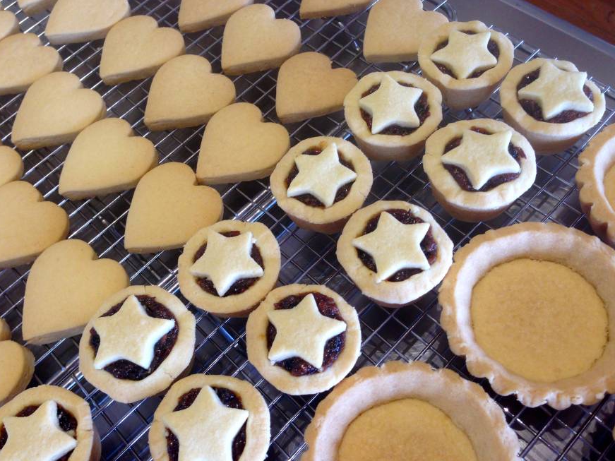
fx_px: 622
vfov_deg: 40.7
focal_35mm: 35
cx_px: 297
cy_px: 243
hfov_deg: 52.6
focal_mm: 4.12
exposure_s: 1/24
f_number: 2.4
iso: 50
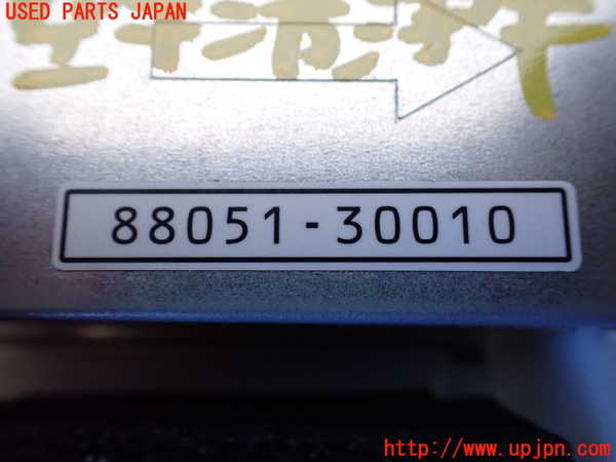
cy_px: 231
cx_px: 308
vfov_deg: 46.8
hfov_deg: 60.0
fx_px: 534
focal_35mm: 30
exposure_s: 1/100
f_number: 2.3
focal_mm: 5.4
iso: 800
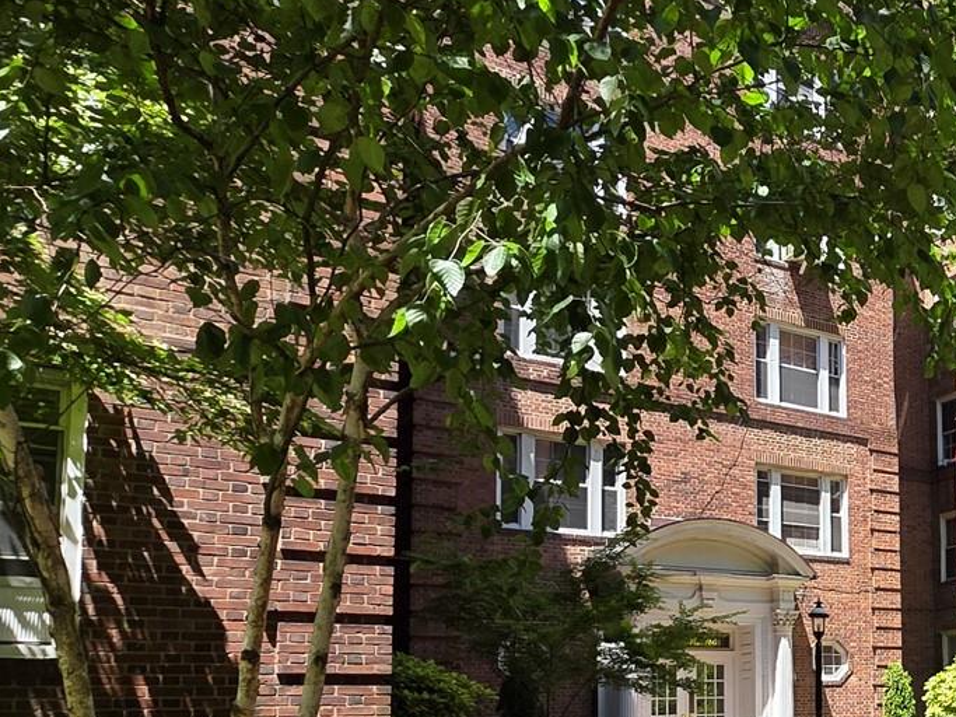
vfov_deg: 35.1
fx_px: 1077
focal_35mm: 39
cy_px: 615
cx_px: 1176
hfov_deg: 36.0
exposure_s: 1/528
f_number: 1.9
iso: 40
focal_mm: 2.2
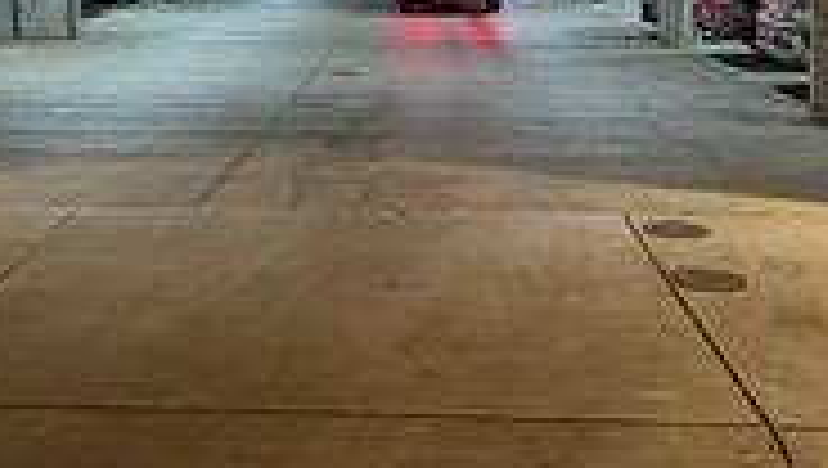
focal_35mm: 53
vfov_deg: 22.0
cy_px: 14
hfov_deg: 39.0
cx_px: 333
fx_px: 1165
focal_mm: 2.22
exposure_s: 1/30
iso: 1000
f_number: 2.2
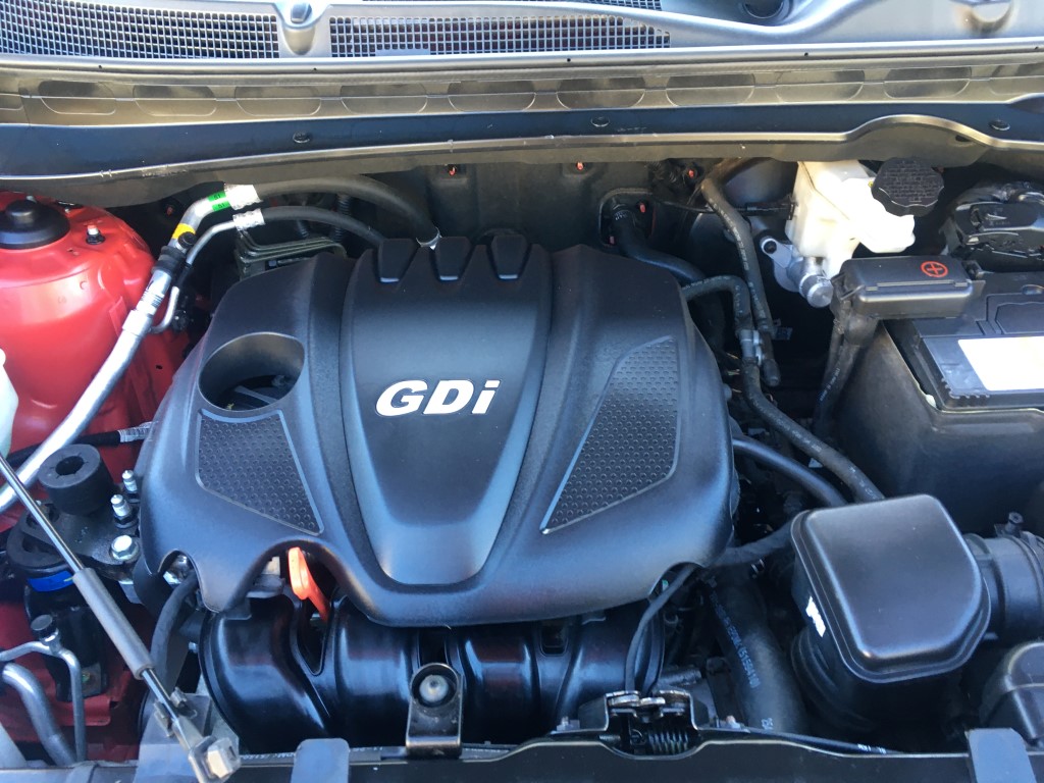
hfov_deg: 61.7
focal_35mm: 29
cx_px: 522
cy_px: 392
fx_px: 875
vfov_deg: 48.2
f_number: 2.2
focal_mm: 4.15
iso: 80
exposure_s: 1/30
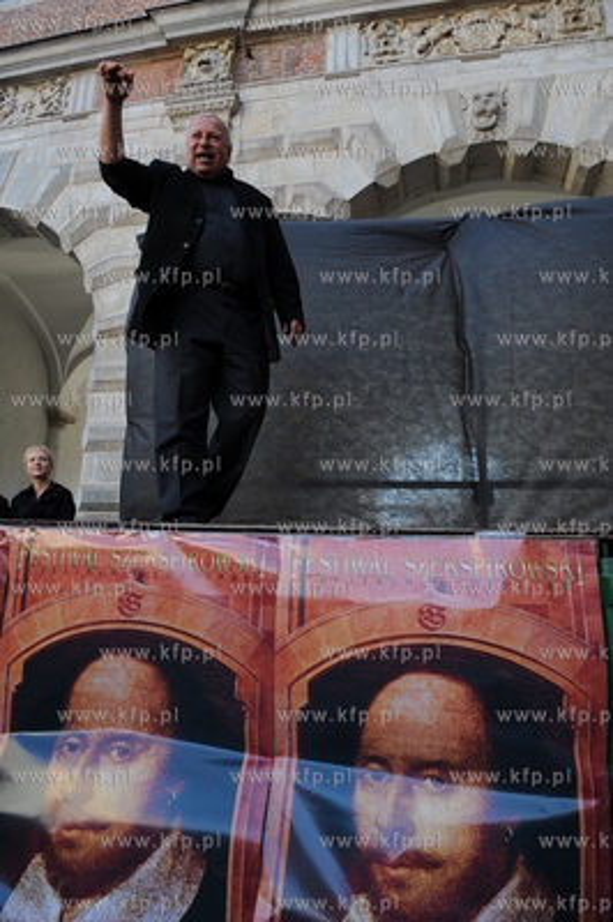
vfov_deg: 73.8
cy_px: 461
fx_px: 614
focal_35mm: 24
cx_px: 306
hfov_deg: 53.1
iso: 400
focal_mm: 24
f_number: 5.6
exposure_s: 1/200
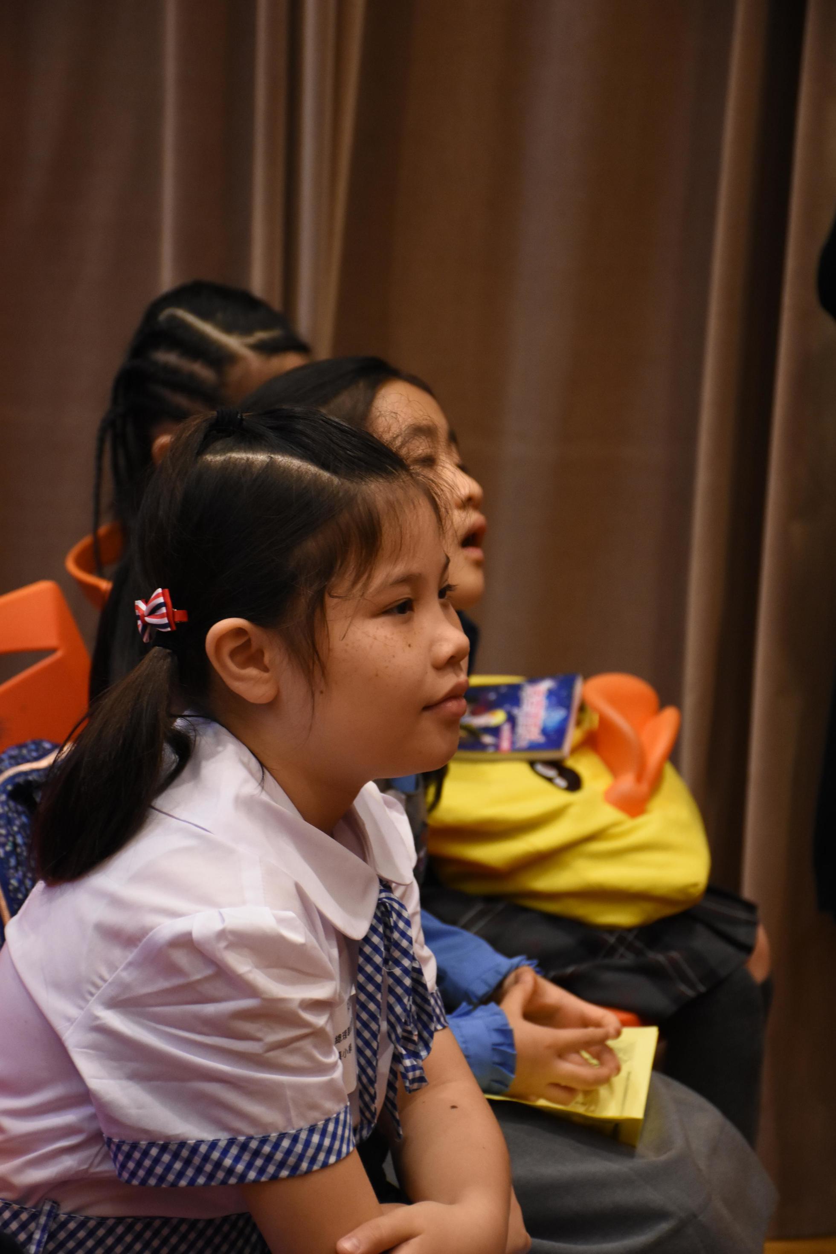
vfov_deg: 19.5
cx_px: 418
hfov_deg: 13.0
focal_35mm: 105
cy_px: 627
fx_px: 3657
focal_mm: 70
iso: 1600
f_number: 5
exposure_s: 1/100
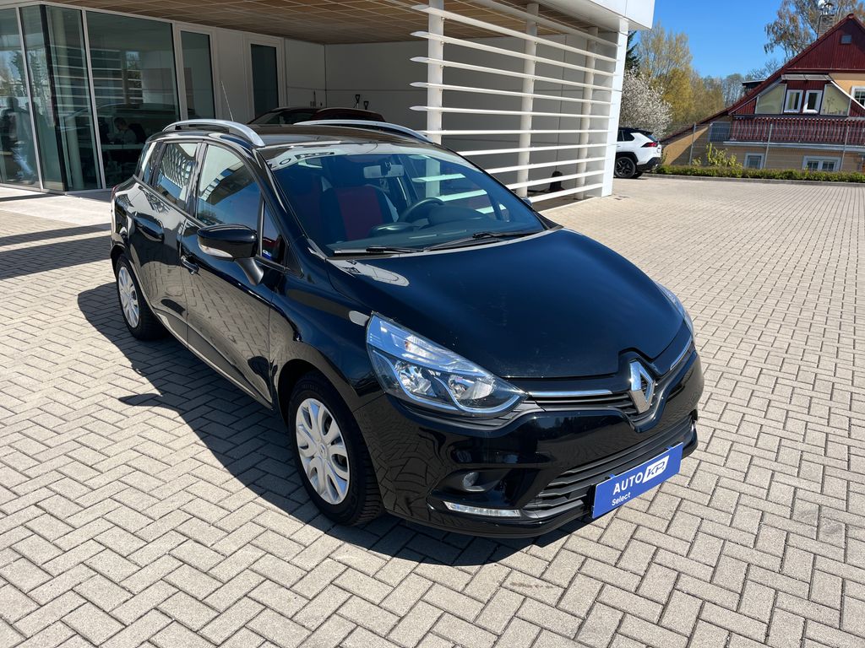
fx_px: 650
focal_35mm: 26
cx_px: 432
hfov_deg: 67.3
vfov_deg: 53.1
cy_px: 324
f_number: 1.6
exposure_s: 1/2463
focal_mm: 5.1
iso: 50
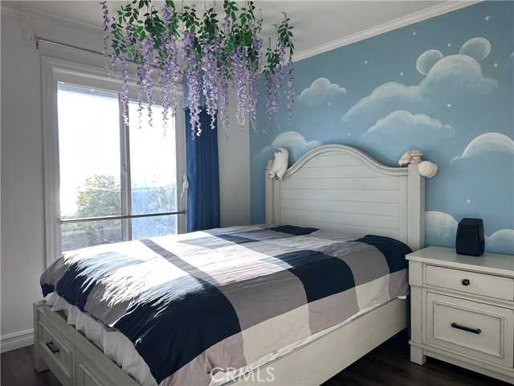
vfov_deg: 56.8
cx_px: 257
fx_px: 356
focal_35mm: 24
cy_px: 193
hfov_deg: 71.6
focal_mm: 6.86
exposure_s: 1/211
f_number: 1.78
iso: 80
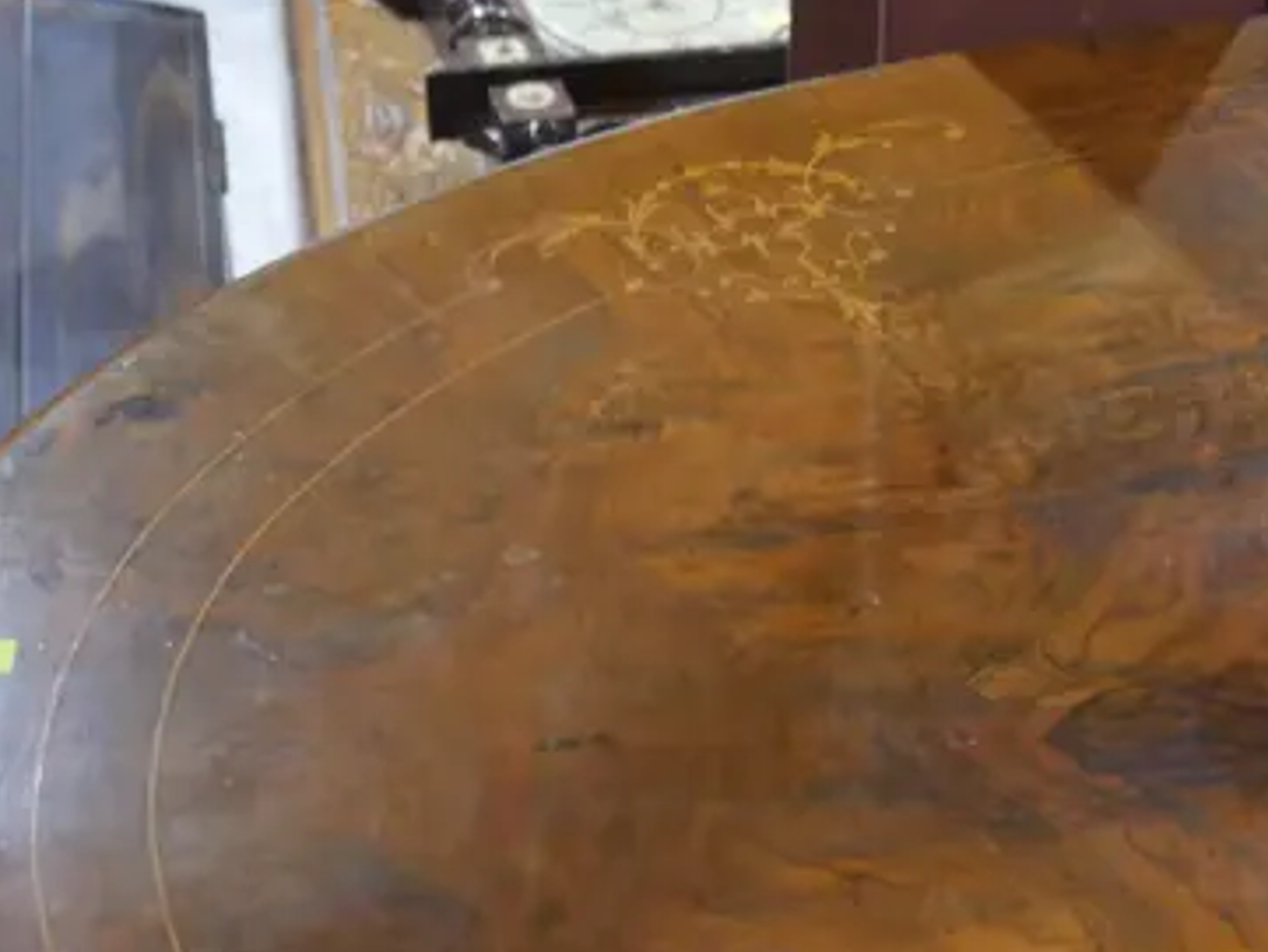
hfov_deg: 20.5
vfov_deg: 17.2
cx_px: 1753
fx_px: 3115
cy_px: 768
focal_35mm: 85
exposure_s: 1/60
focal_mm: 15
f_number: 4
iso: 1000
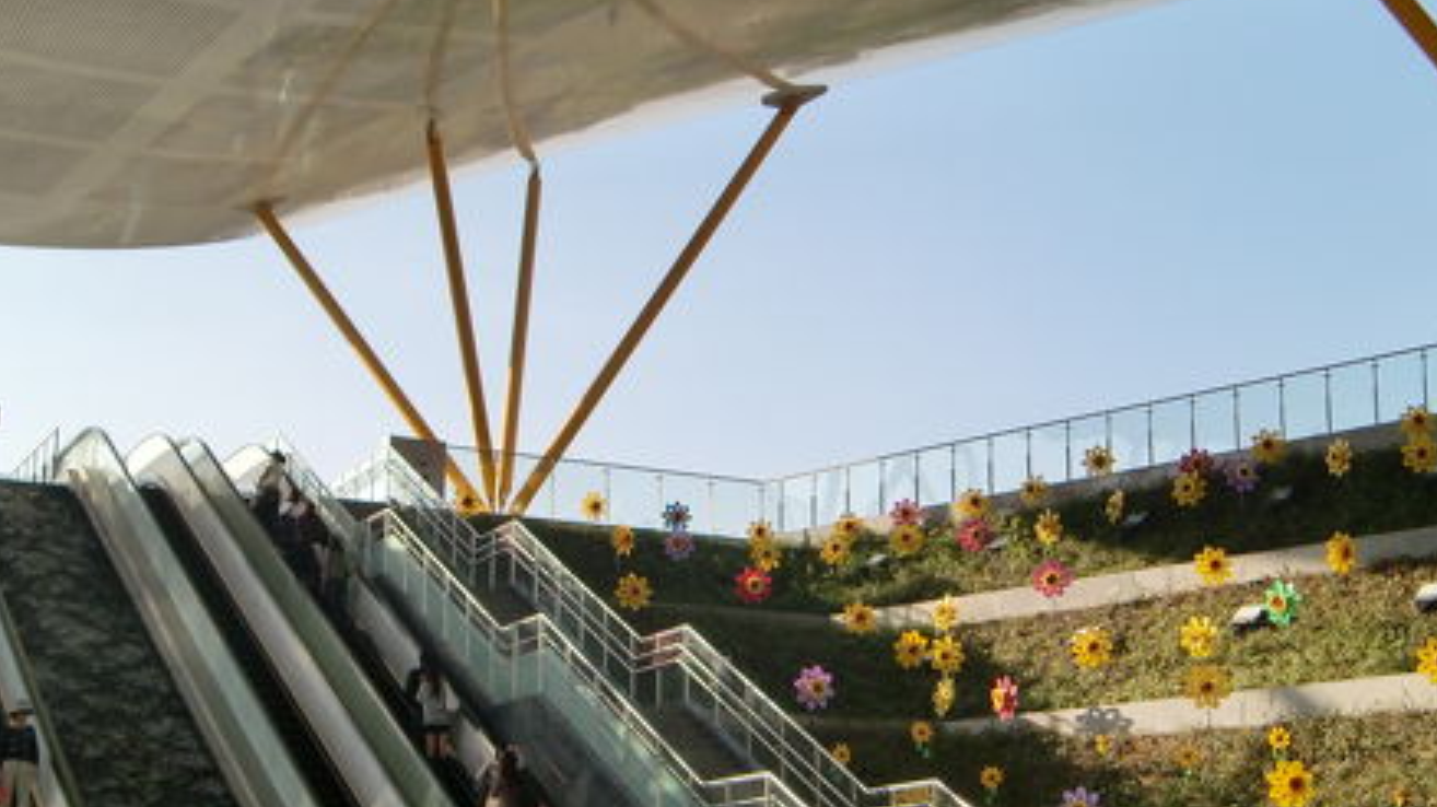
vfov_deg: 19.0
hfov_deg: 33.3
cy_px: 536
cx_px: 787
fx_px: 2400
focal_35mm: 63
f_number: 3
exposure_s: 1/800
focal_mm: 6.9
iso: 64
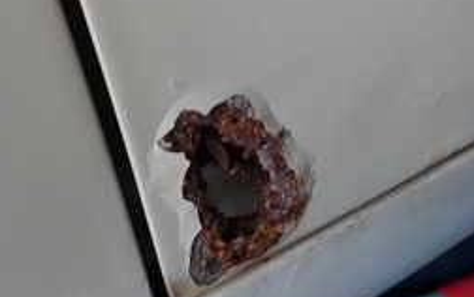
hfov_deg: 31.8
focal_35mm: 63
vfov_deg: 20.4
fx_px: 815
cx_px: 365
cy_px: 49
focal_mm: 4.5
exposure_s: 1/60
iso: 100
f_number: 2
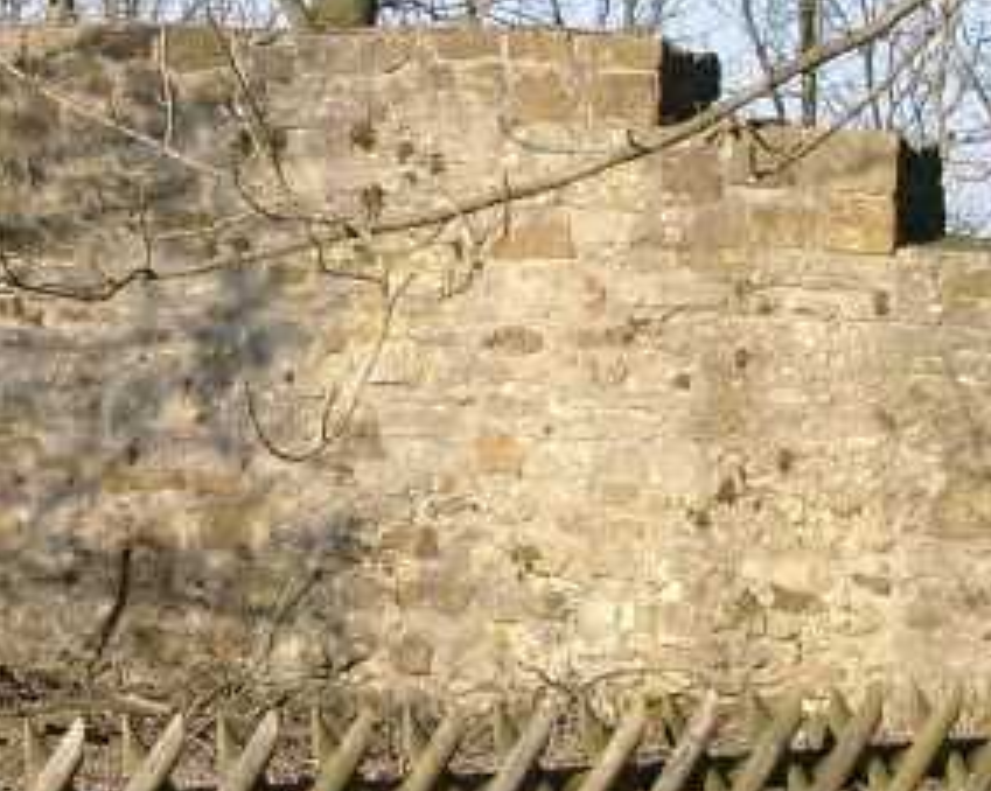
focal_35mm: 116
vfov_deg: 13.3
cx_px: 270
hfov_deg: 16.5
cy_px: 368
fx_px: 3400
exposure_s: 1/367
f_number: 4
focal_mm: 8.82
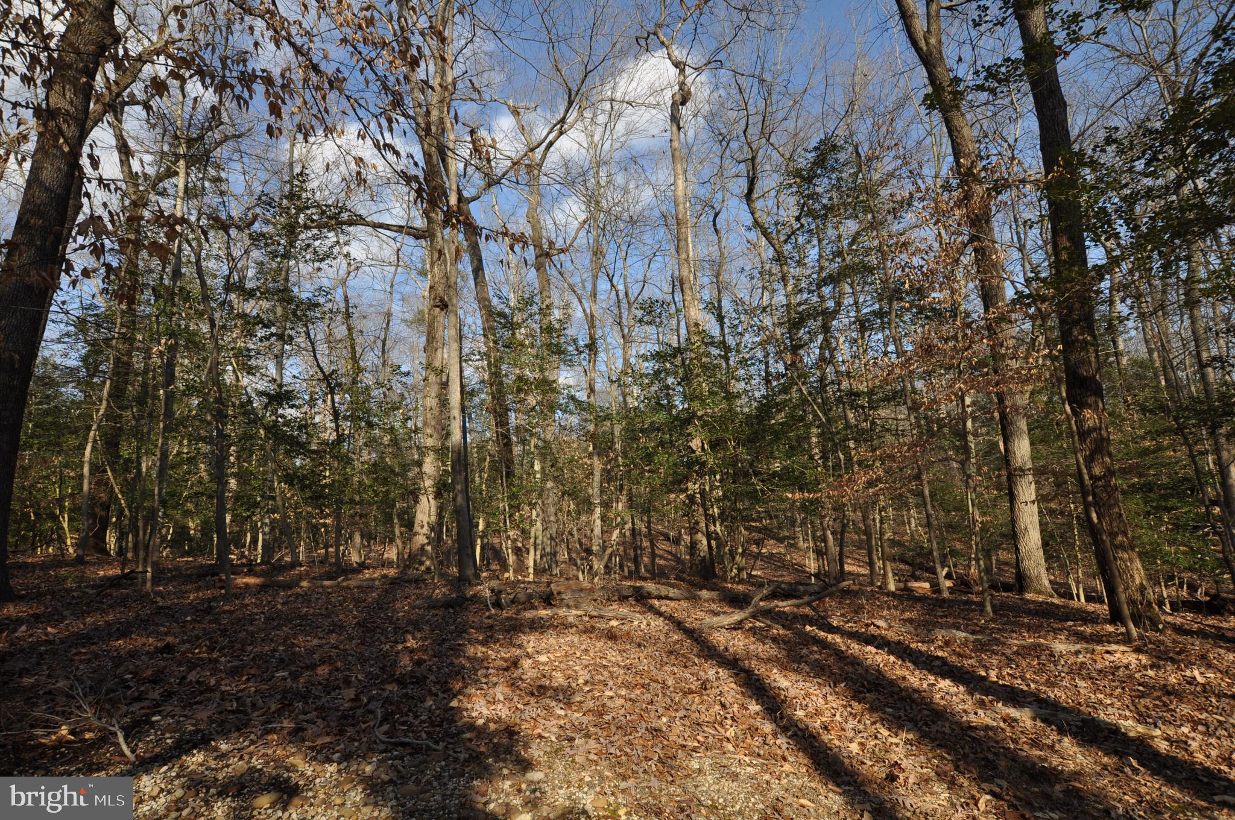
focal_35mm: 17
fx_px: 591
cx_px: 618
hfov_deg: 92.5
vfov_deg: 69.5
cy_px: 410
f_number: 8
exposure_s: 1/250
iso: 200
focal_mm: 11.5
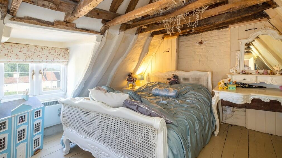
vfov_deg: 67.0
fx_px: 120
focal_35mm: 16
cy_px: 74
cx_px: 143
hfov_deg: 99.4
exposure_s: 1/2.5
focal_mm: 10
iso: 200
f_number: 8
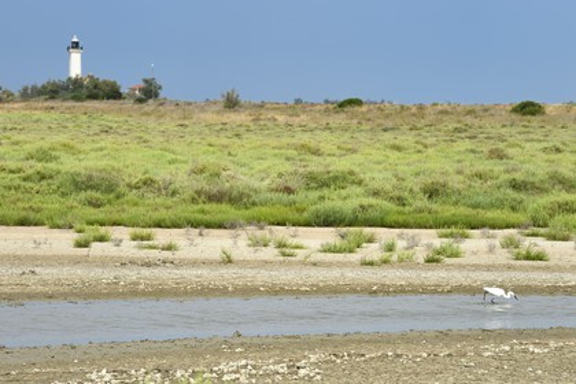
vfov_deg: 6.9
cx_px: 288
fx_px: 3200
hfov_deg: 10.3
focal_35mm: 200
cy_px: 192
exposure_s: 1/400
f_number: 10
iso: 200
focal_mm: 200
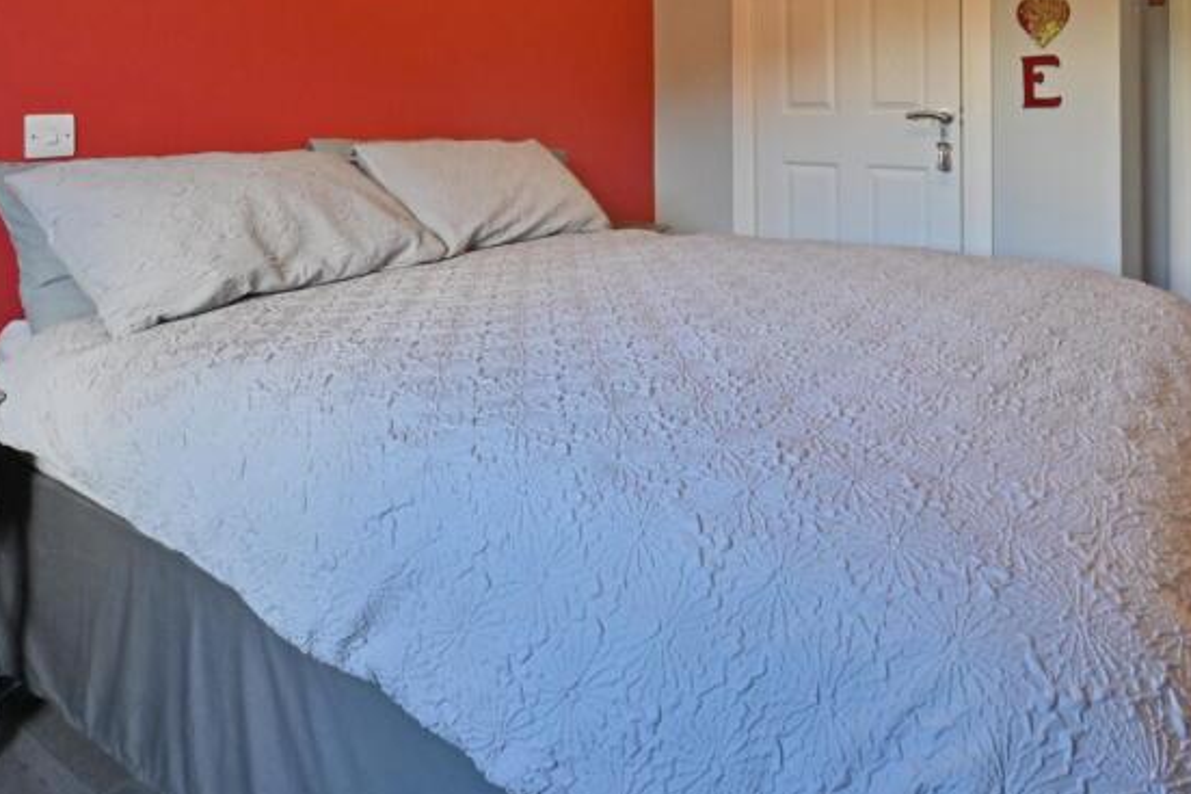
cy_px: 92
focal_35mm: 26
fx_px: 860
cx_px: 644
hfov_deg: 69.3
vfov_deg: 45.3
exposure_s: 1/80
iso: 2500
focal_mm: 14
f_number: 13
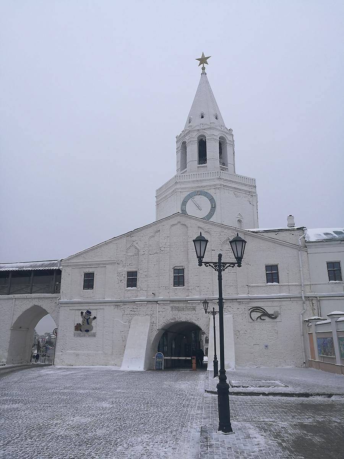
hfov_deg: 51.4
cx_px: 172
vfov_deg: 65.3
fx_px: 358
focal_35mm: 27
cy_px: 230
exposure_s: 1/174
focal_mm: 4.5
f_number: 2.2
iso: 50
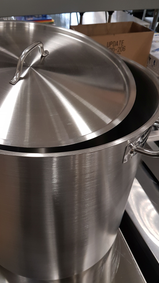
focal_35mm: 30
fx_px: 225
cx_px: 57
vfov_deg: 64.3
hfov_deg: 38.6
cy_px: 143
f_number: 1.7
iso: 200
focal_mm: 4.2
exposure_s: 1/120
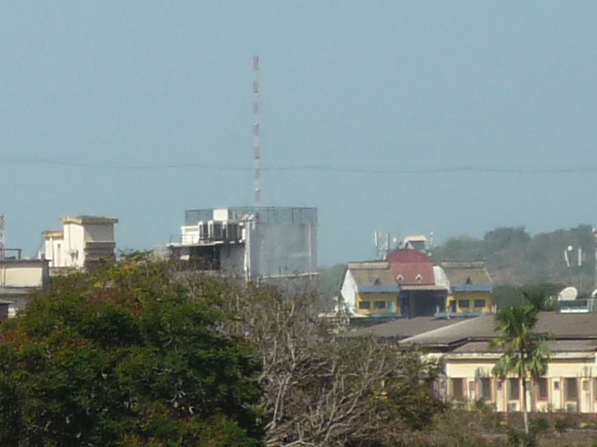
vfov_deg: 5.3
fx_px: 4810
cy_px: 235
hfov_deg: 7.0
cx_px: -196
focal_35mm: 279
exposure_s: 1/800
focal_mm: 8.8
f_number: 5
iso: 100
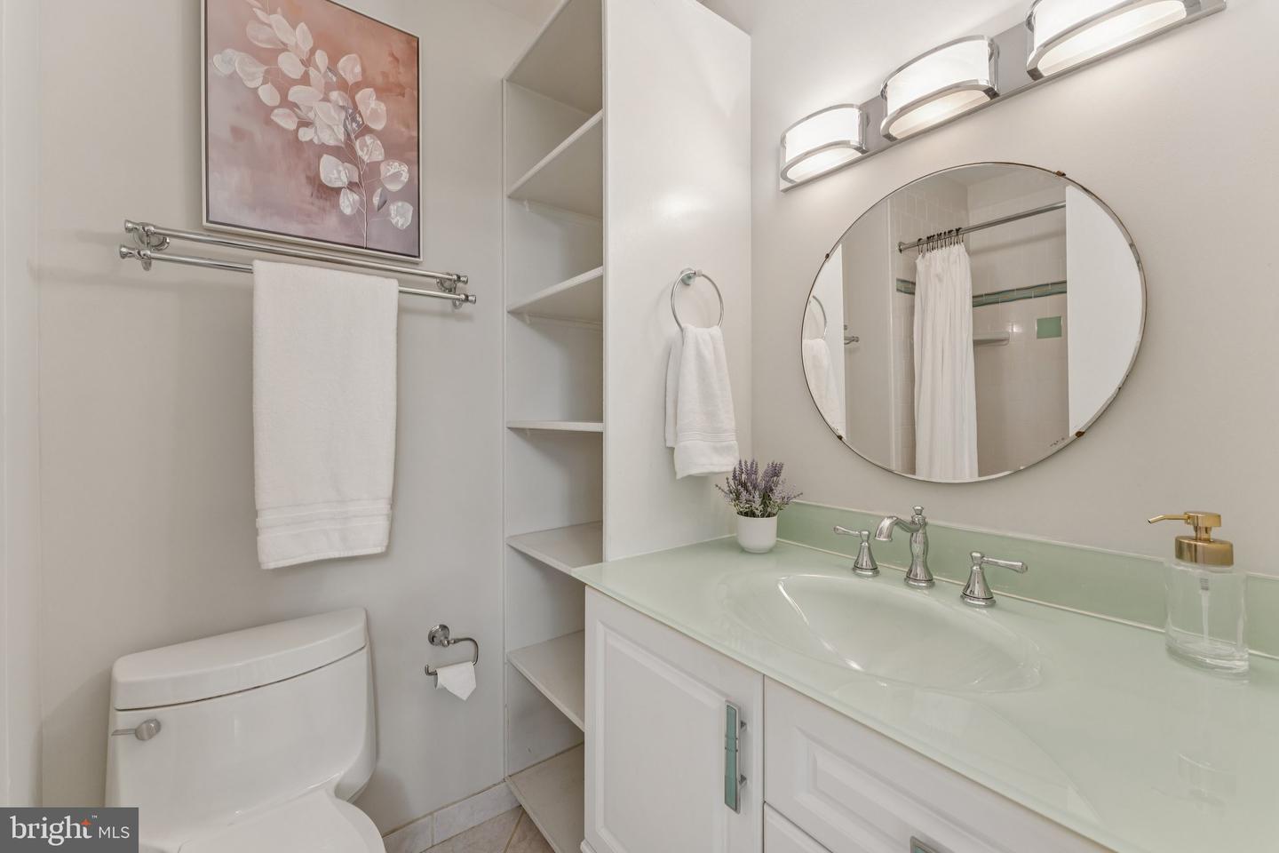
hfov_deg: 104.3
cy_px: 426
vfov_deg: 81.2
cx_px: 640
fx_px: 497
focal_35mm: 14
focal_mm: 14
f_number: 8
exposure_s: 1/2
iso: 200
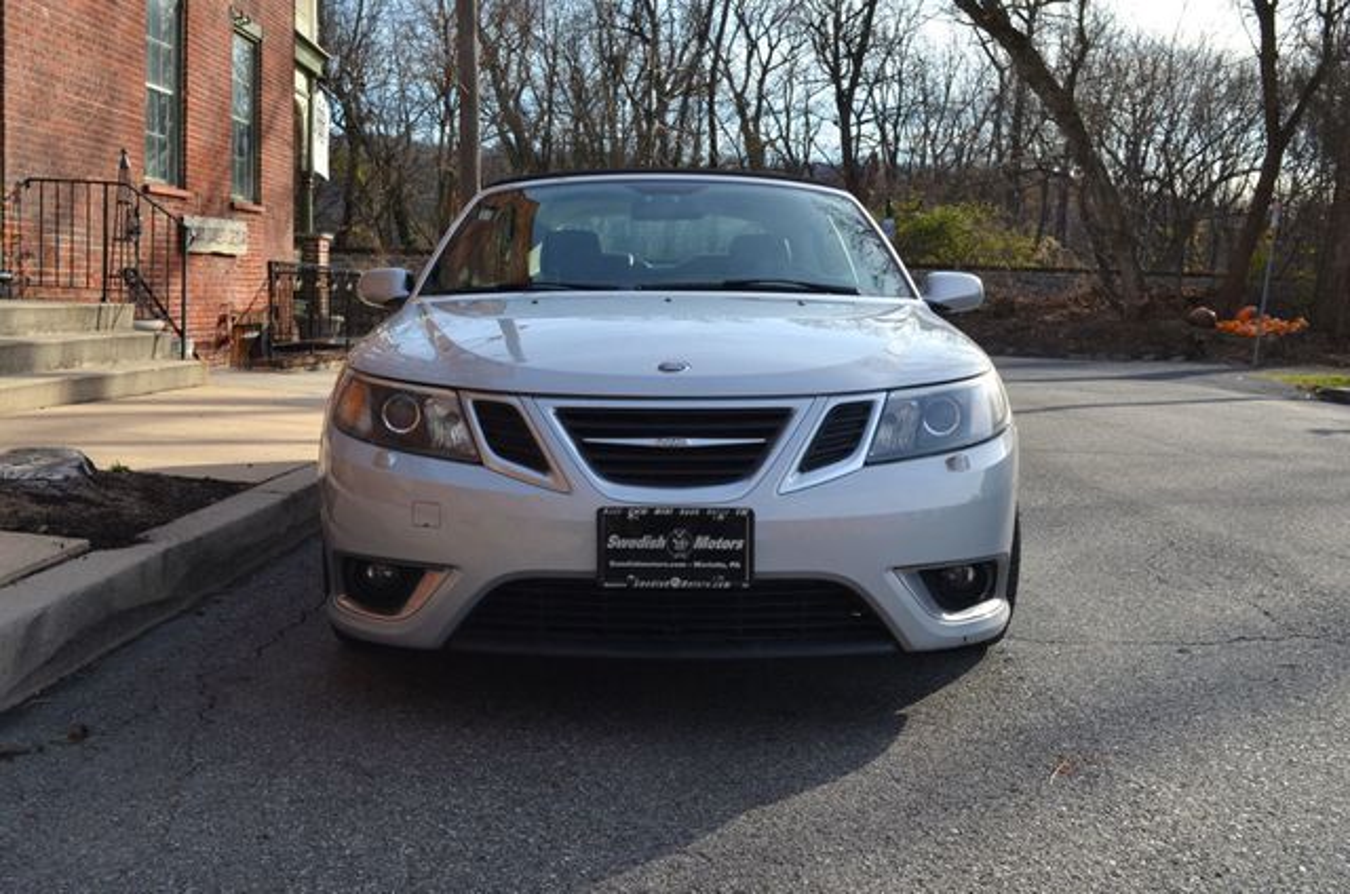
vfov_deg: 36.7
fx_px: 1347
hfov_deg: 53.2
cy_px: 447
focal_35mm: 36
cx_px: 675
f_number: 8
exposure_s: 1/250
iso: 200
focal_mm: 24
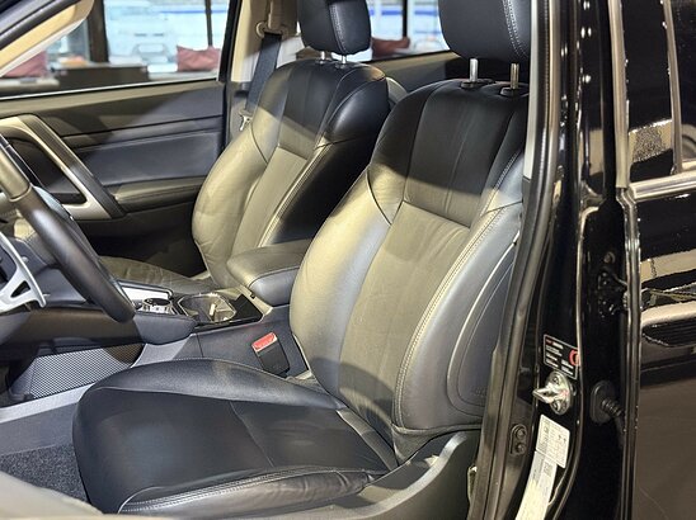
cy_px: 260
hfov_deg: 39.7
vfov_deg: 30.2
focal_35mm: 48
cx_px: 348
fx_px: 964
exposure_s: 1/31
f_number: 1.78
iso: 400
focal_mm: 6.76
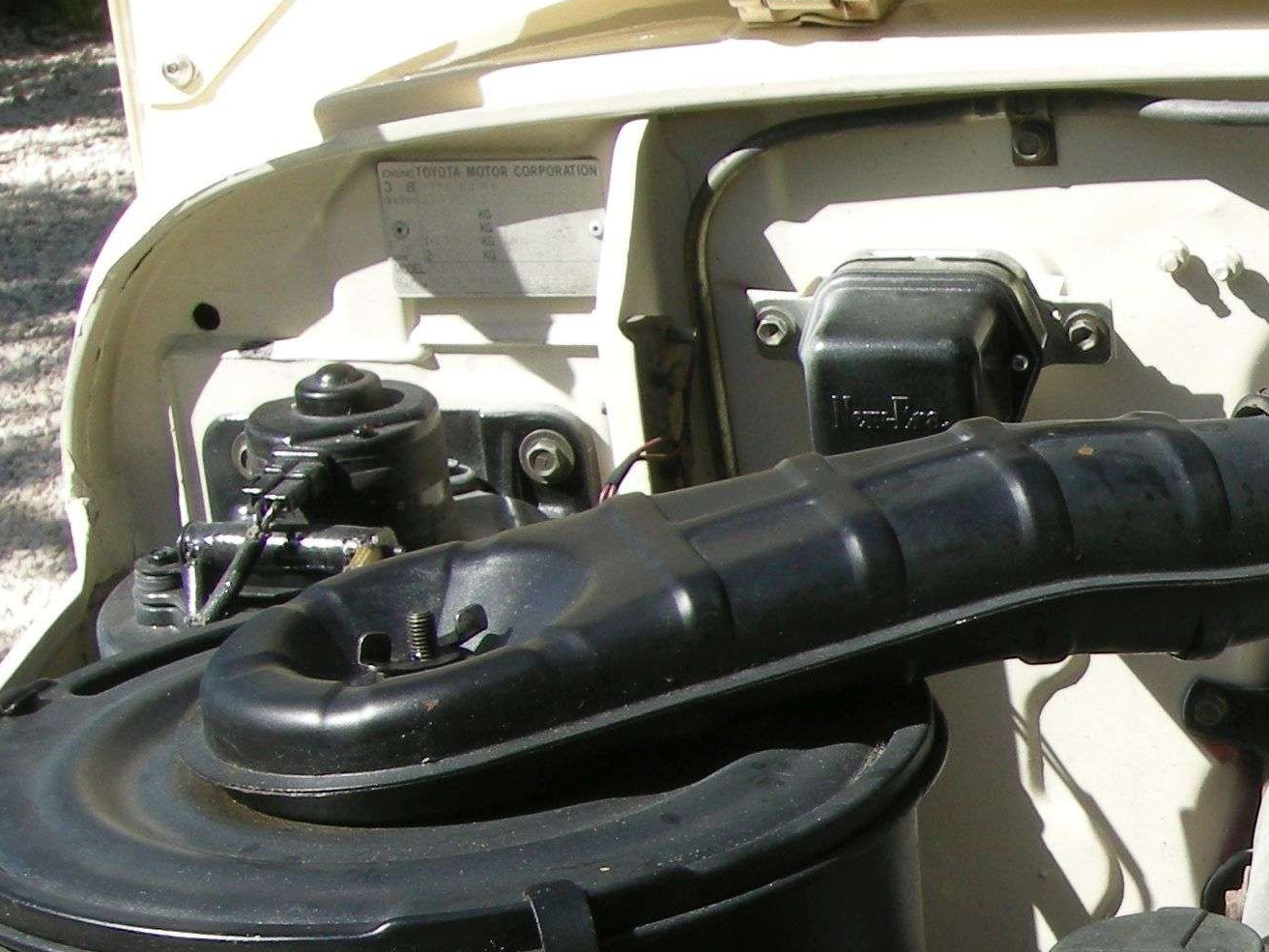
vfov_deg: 14.5
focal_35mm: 100
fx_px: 3666
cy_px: 999
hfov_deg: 18.0
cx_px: 1758
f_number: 4.8
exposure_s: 1/200
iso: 64
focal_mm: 7.5
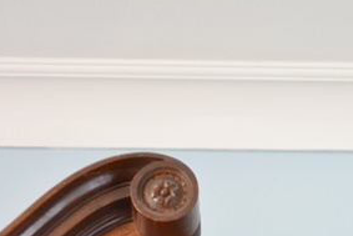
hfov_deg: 11.6
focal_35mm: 175
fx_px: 1717
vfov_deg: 7.8
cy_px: 237
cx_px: 348
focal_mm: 55
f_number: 5.6
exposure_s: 1/30
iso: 900
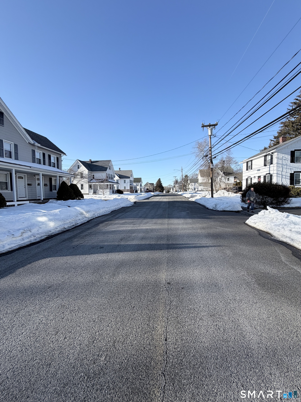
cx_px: 150
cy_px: 201
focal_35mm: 14
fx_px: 162
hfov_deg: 85.7
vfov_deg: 102.1
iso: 40
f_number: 2.2
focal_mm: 2.22
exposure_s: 1/770
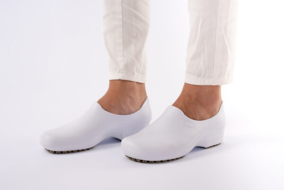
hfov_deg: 28.8
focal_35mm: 70
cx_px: 142
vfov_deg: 19.5
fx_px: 553
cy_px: 95
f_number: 8
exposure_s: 1/200
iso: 800
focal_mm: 70
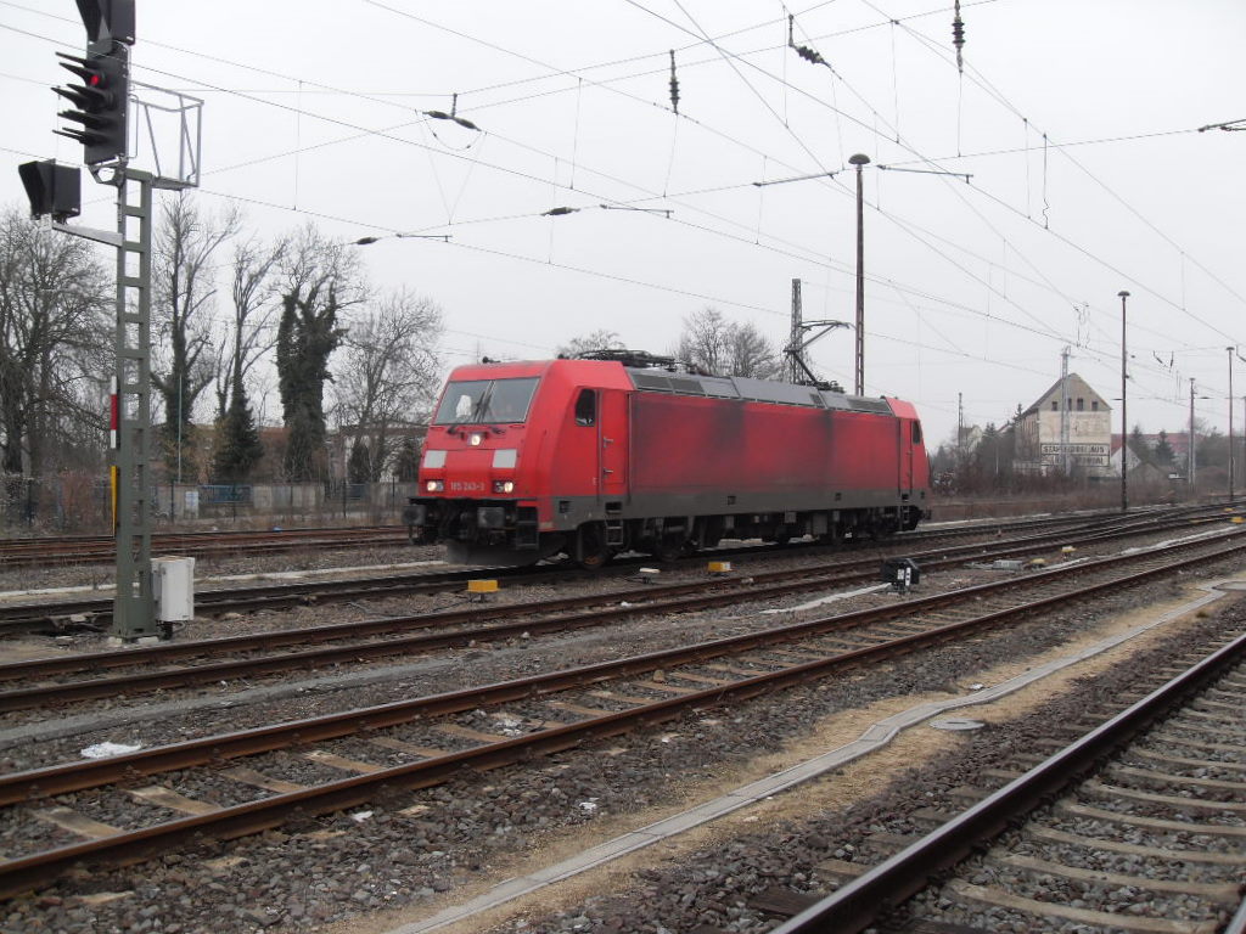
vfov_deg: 41.8
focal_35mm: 34
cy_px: 467
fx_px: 1224
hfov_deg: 54.0
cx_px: 623
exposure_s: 1/180
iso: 80
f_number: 2.8
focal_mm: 6.3
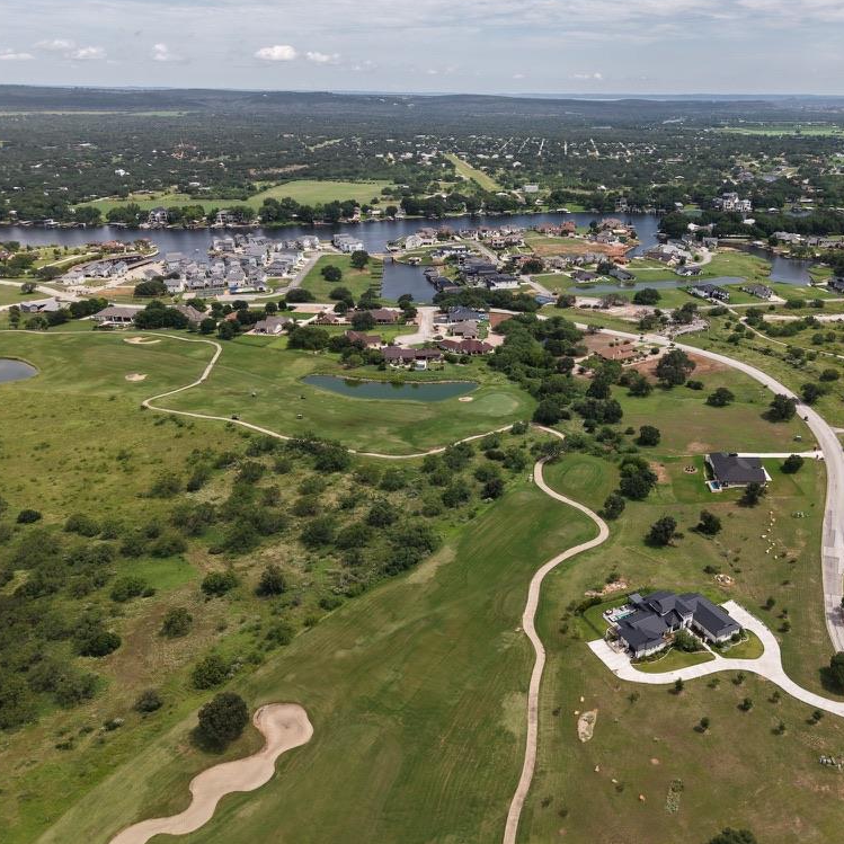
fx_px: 800
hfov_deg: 54.7
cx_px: 549
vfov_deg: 55.6
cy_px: 420
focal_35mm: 29
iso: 100
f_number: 1.8
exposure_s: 1/60
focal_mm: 8.67
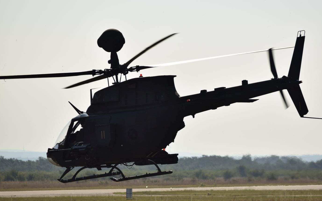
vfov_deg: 3.5
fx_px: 3255
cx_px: 183
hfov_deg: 5.7
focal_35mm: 371
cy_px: 89
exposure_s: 1/1250
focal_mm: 210
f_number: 5.6
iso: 100
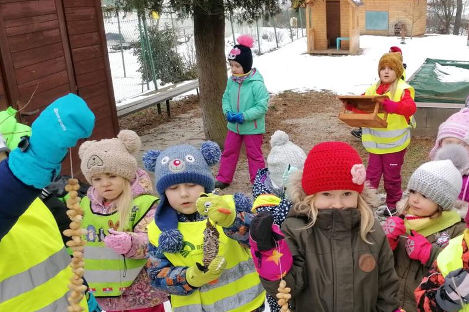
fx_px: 612
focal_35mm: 47
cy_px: 233
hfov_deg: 40.4
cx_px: 369
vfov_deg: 28.2
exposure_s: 1/101
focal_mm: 4.75
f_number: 1.8
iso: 50
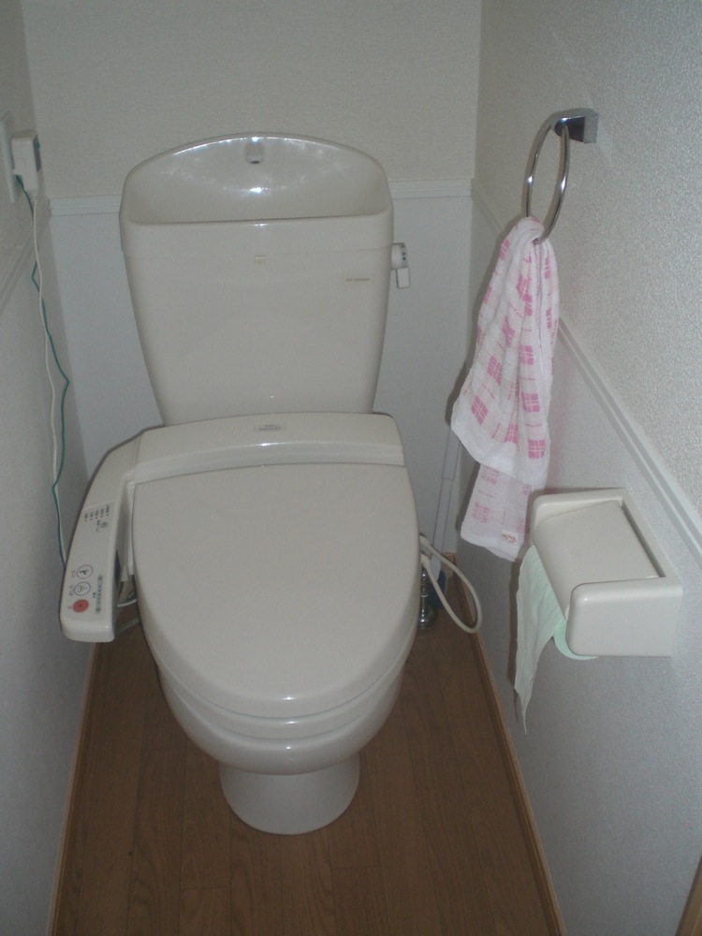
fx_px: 1028
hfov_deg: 37.7
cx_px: 351
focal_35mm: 38
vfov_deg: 49.0
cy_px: 468
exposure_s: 1/60
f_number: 3.1
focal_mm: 6.3
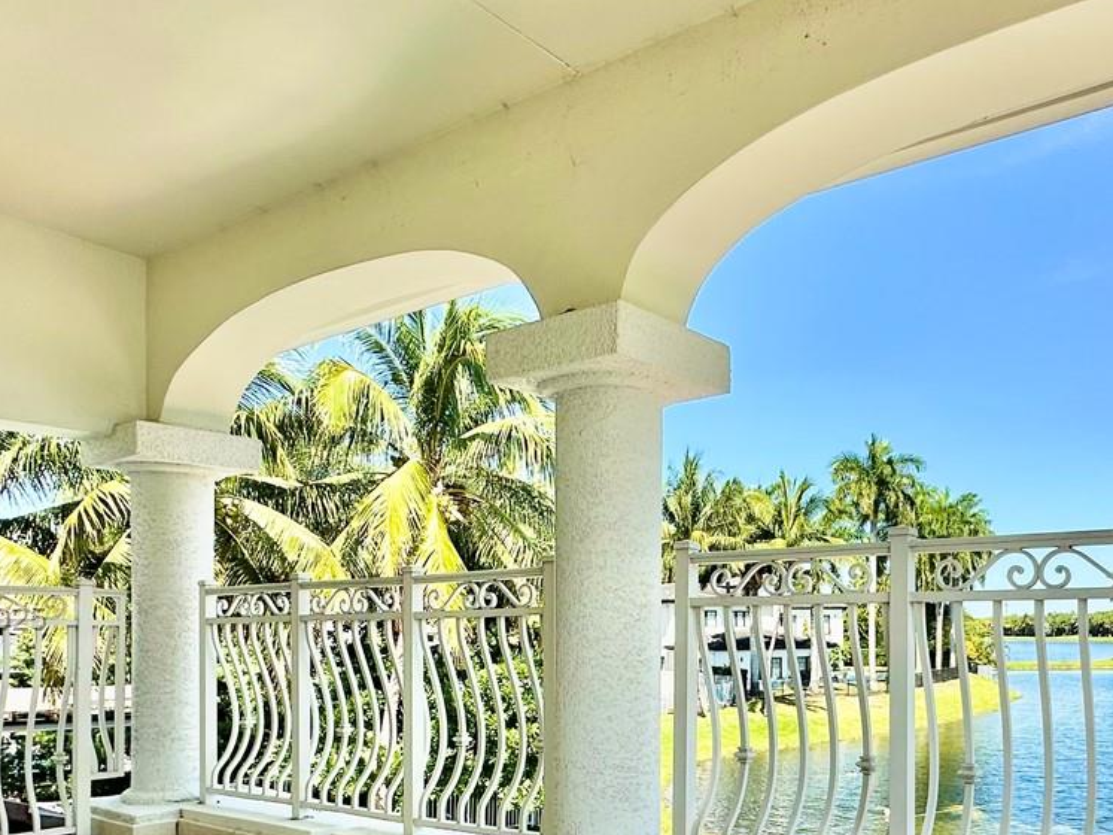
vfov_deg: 45.3
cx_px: 760
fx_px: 964
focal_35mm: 30
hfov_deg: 58.3
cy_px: 620
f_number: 2.2
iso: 40
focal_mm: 2.22
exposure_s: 1/1289
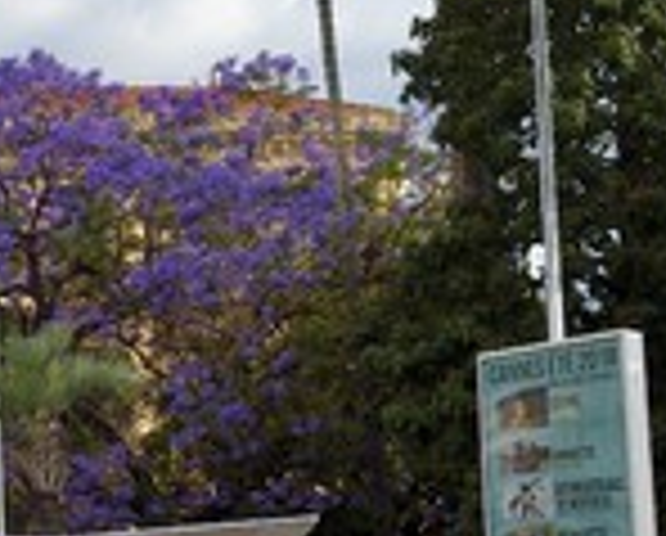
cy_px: 351
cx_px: -202
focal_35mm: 101
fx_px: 1995
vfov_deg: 15.3
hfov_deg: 17.7
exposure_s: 1/320
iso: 200
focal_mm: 38
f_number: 9
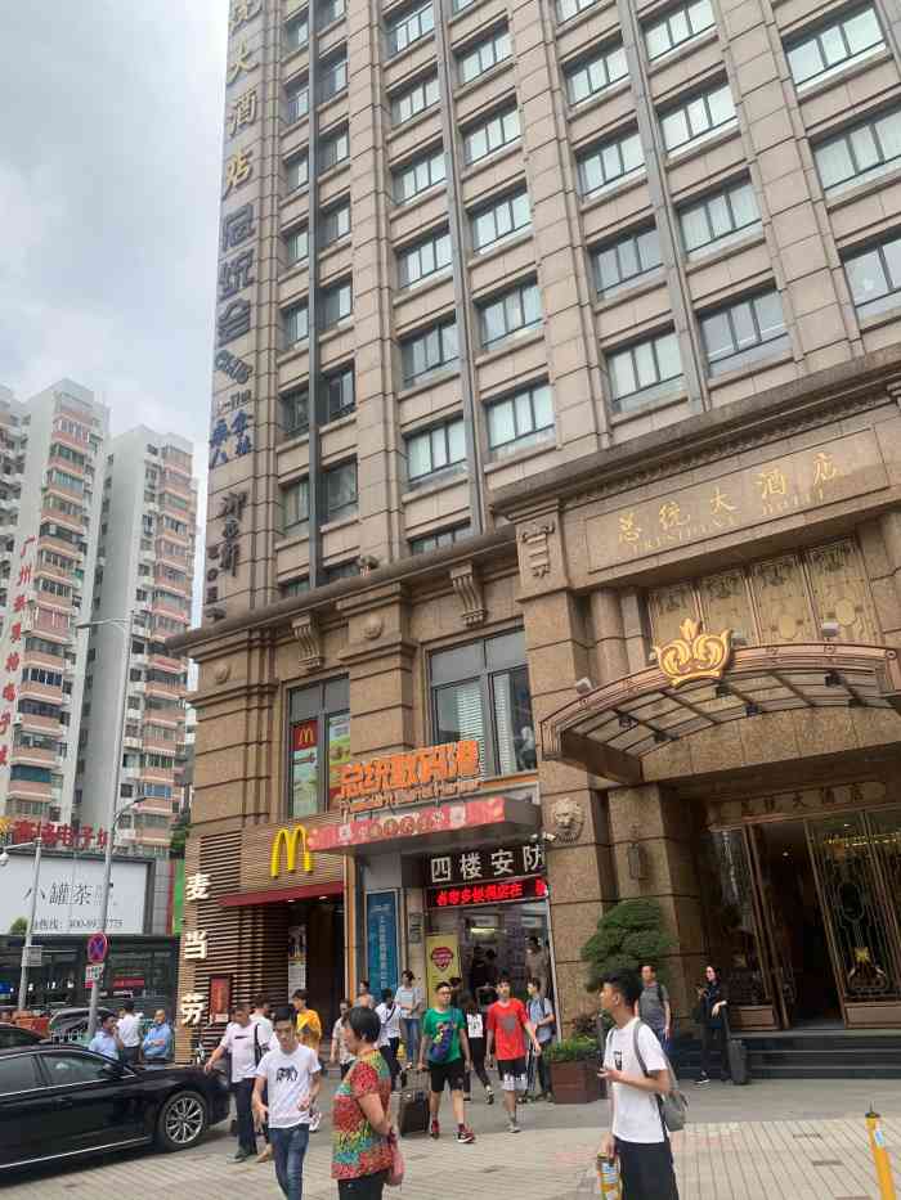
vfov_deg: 67.3
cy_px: 600
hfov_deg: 53.1
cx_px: 450
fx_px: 902
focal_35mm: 26
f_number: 1.8
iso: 25
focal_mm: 4.25
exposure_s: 1/121
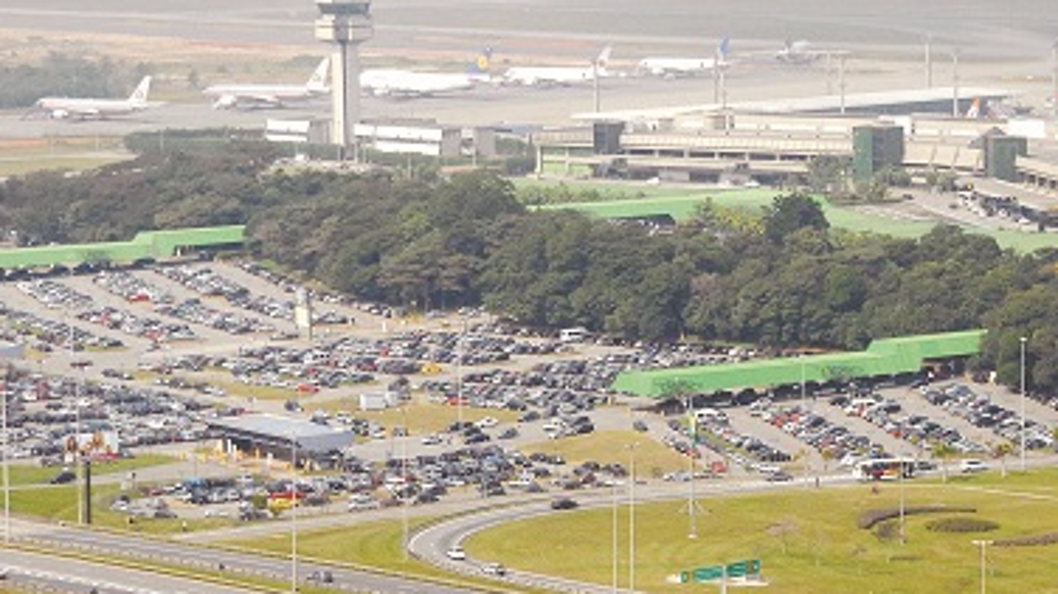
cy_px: 215
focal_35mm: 177
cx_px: 881
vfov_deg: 6.8
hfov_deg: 12.1
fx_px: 4960
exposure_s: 1/1000
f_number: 7.1
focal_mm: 65
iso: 500
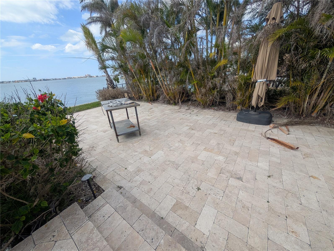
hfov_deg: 110.5
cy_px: 126
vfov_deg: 94.6
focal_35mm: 12
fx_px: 116
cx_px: 167
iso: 51
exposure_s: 1/2342
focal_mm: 2.02
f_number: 1.7
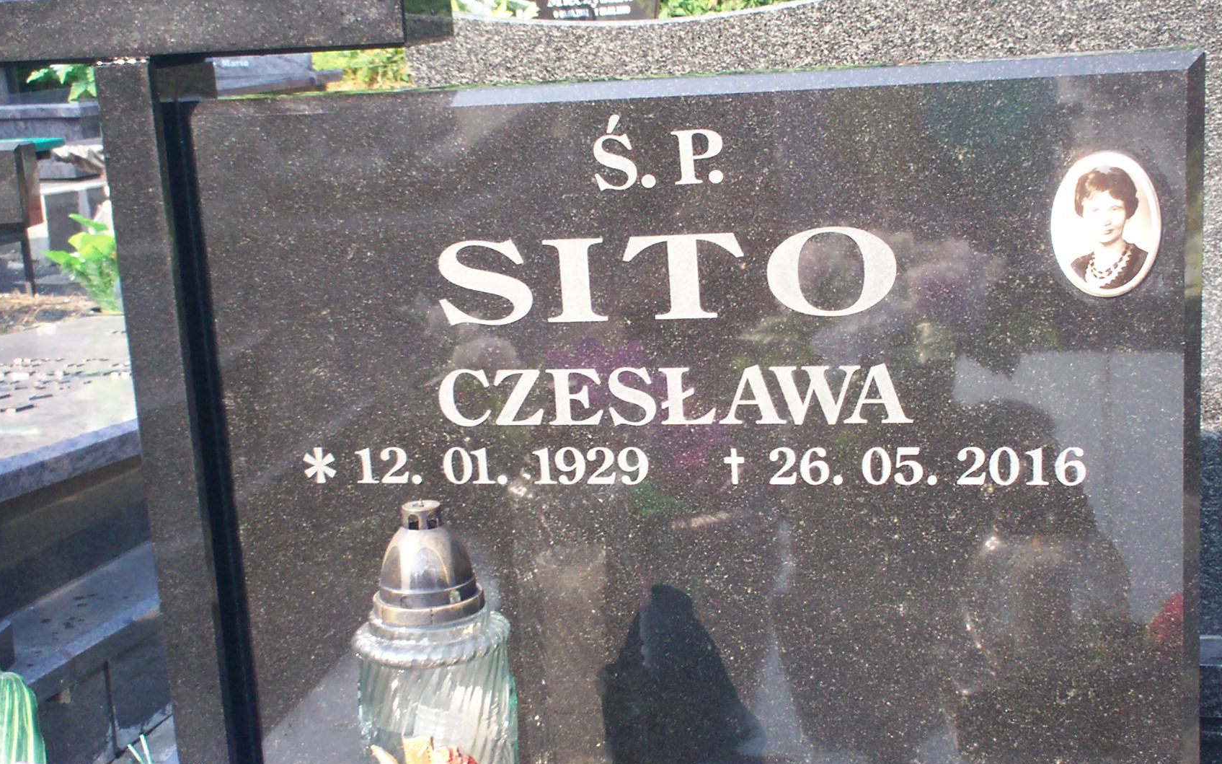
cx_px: 645
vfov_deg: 22.4
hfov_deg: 35.1
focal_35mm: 58
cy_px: 419
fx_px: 1931
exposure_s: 1/86
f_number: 4.5
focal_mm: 6
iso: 100
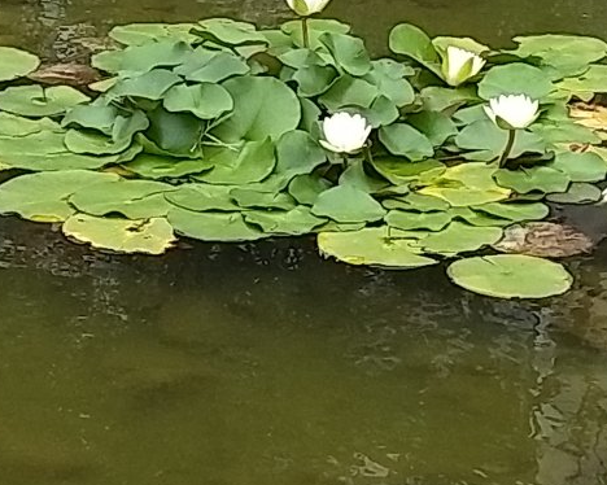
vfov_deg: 28.8
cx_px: 346
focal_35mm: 48
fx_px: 862
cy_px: -31
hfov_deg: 38.7
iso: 33
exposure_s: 1/468
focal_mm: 4.27
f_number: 1.7
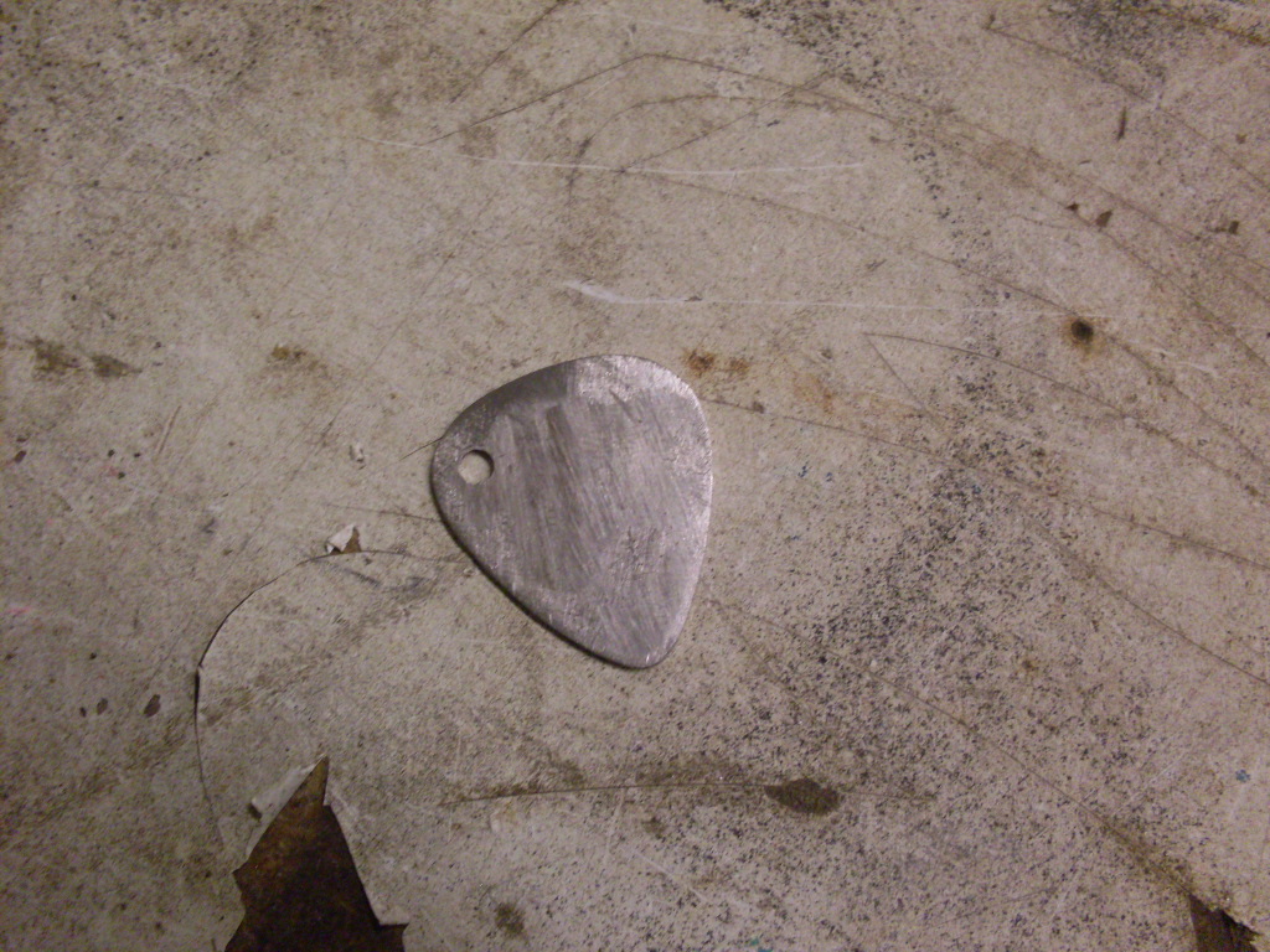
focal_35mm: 38
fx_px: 1394
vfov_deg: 37.7
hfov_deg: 49.0
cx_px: 635
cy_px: 476
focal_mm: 6.3
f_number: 2.8
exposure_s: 1/45
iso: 160
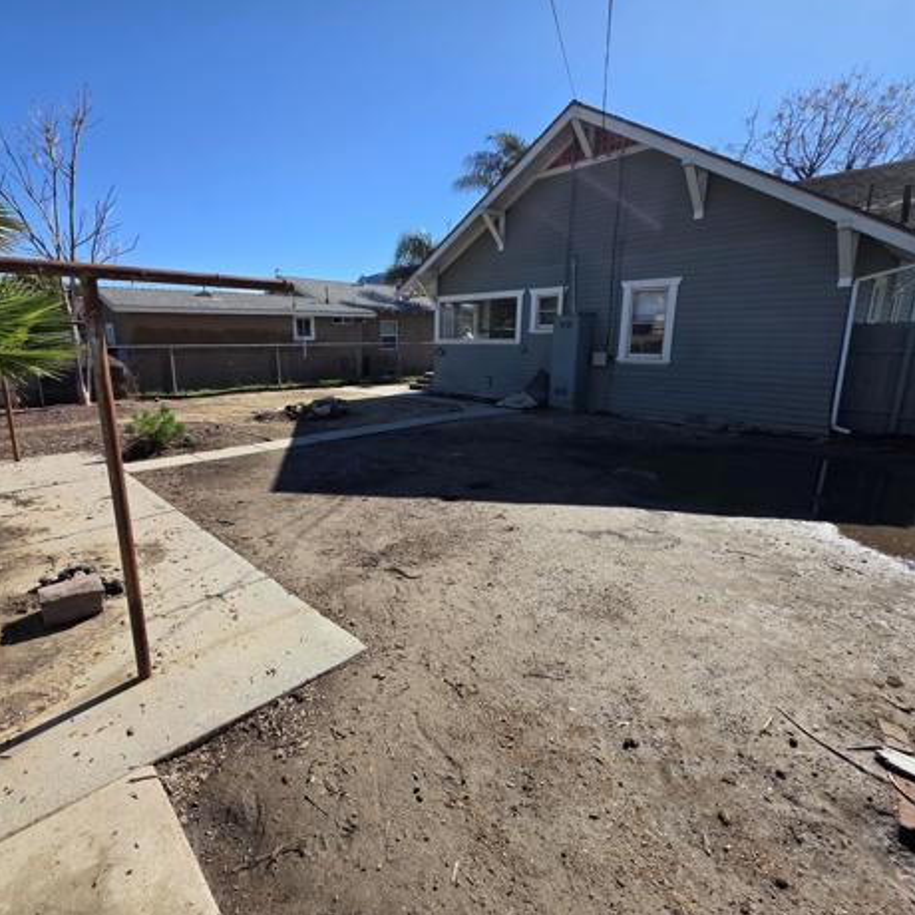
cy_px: 456
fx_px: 478
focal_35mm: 16
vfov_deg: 87.4
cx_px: 410
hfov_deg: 87.1
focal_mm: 2.2
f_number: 1.9
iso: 40
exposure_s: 1/1946
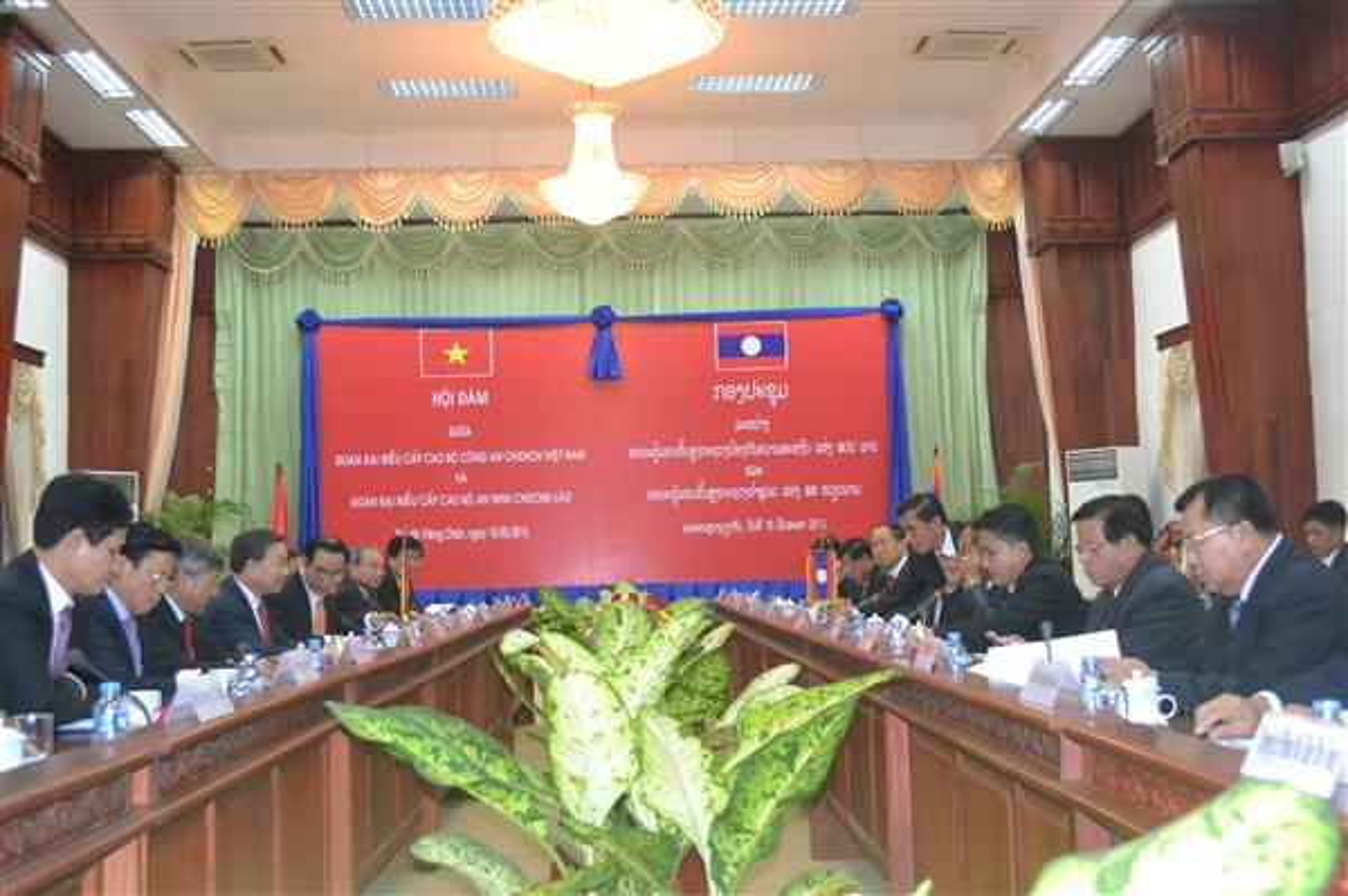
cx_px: 674
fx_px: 1684
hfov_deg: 43.6
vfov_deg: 29.8
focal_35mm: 45
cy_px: 448
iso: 2800
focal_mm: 30
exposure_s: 1/60
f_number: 4.5
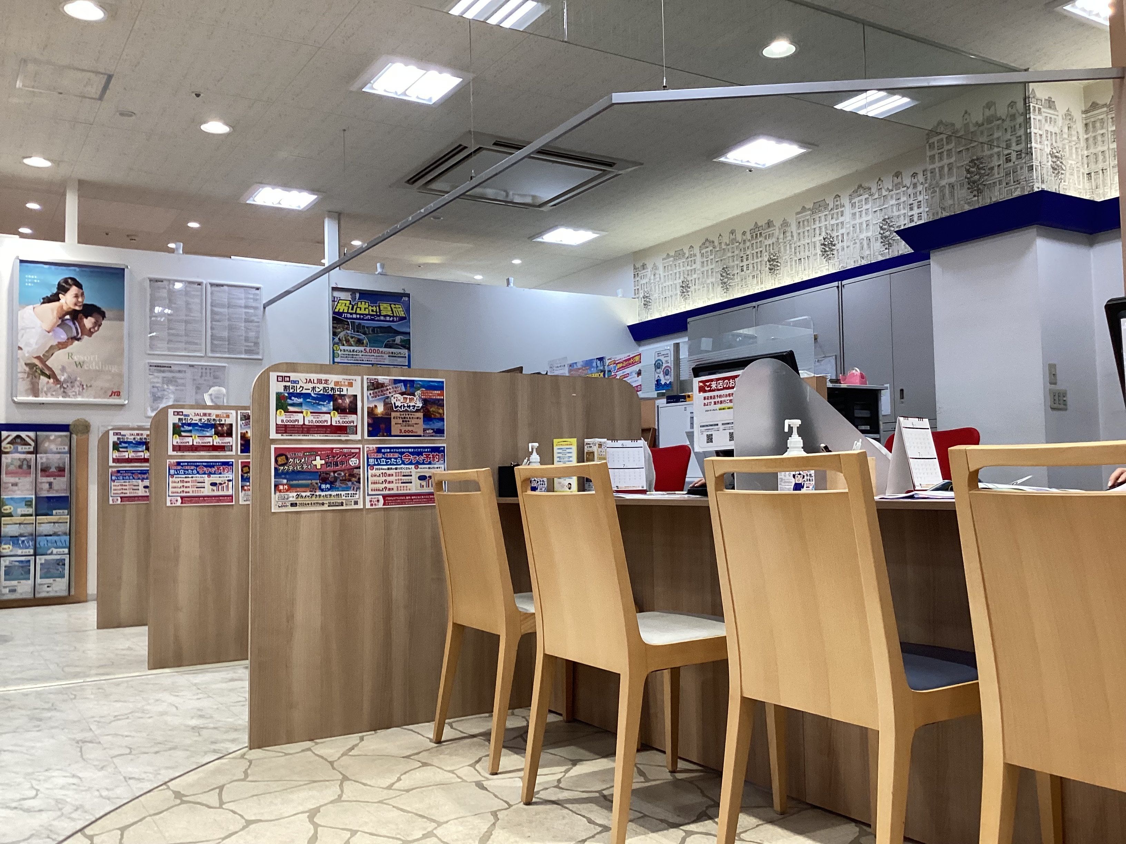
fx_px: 1008
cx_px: 563
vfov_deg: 45.4
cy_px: 422
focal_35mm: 31
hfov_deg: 58.4
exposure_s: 1/60
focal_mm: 3.3
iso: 80
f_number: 2.4
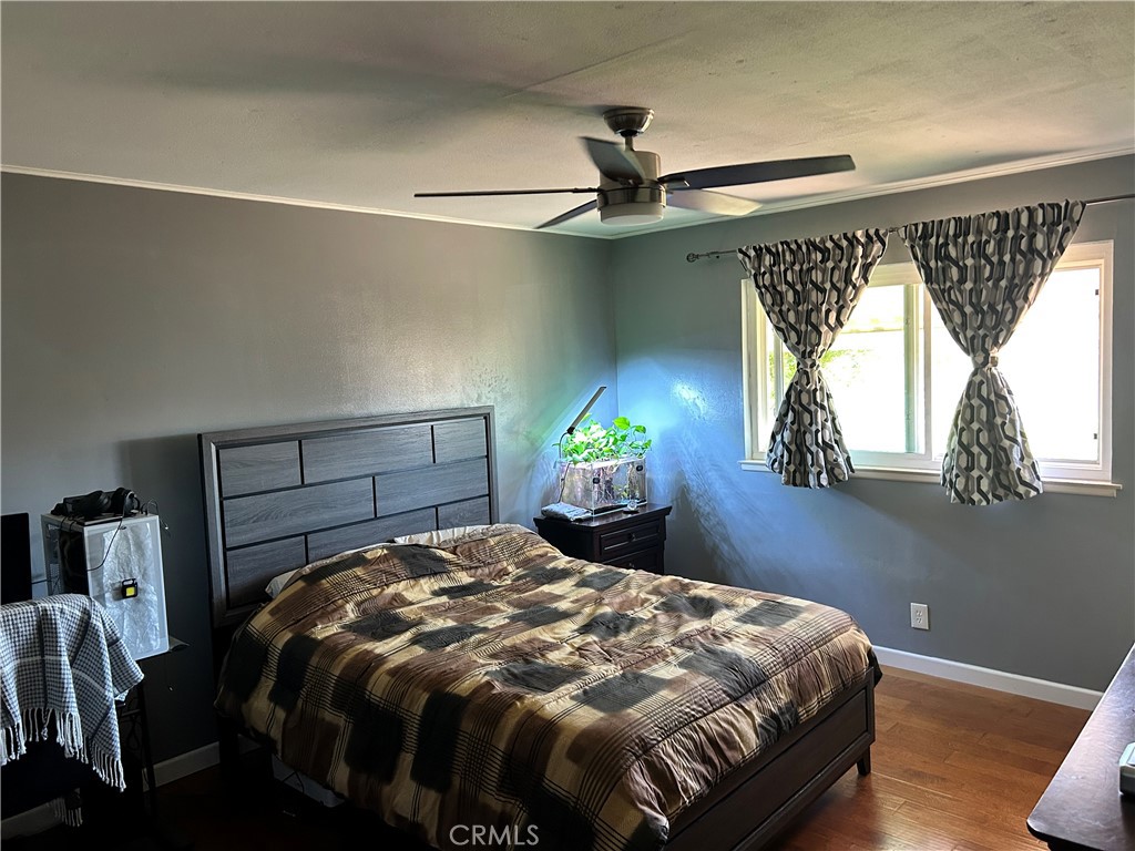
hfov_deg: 67.3
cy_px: 426
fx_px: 852
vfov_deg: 53.1
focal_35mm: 26
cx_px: 568
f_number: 1.5
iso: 200
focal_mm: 5.7
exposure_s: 1/60
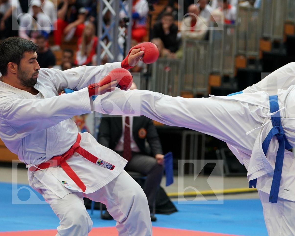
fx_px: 1580
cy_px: 95
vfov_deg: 8.5
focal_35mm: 181
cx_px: 201
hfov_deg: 10.7
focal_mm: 86
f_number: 2.8
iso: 1600
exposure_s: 1/1000
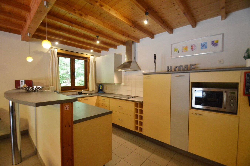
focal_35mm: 15
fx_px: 104
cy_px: 83
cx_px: 125
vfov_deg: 77.2
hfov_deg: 100.4
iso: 1600
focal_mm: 10
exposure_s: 1/60
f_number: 3.5
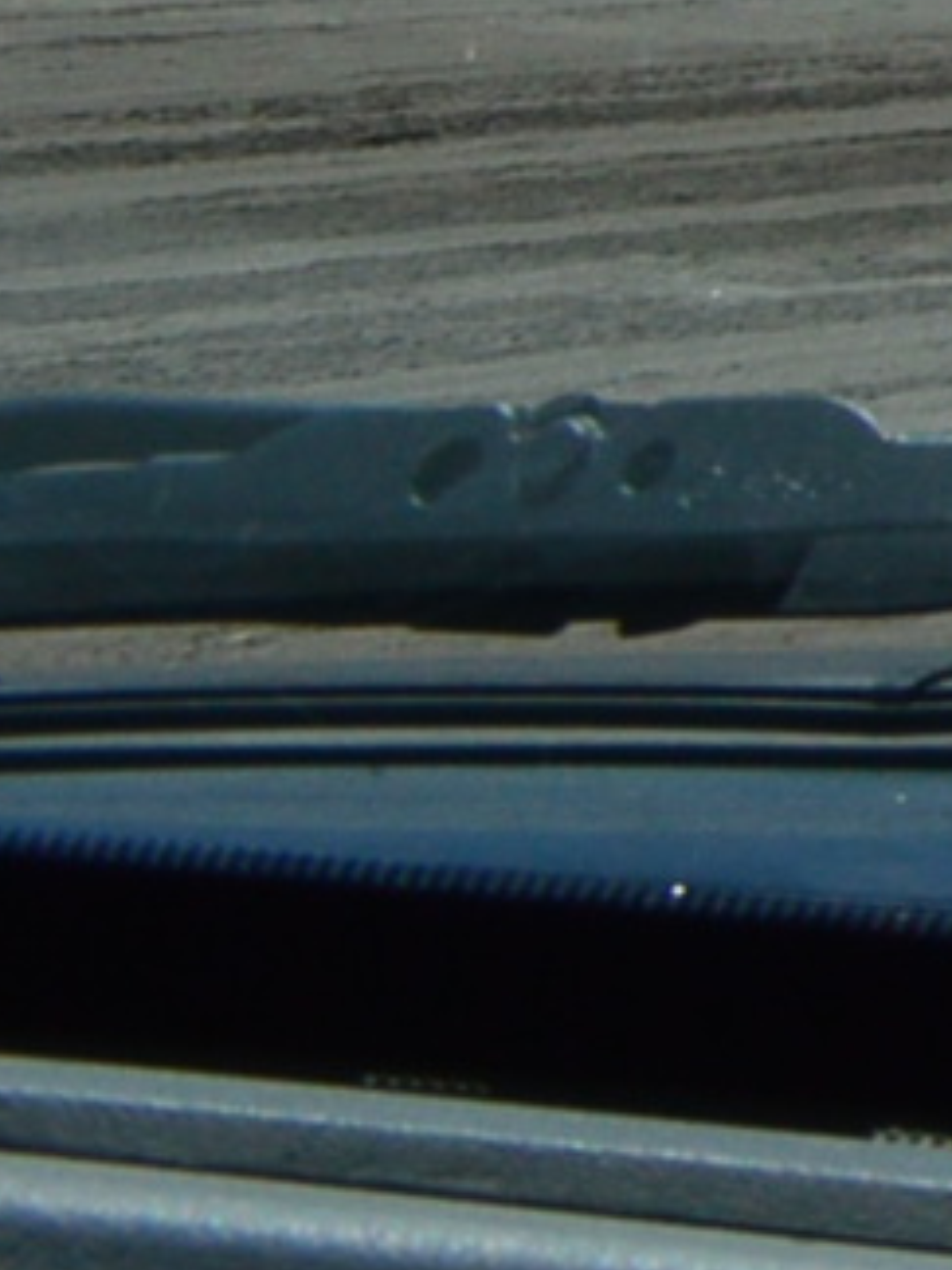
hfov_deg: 4.6
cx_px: 5579
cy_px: -2391
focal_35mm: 241
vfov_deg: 7.4
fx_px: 8837
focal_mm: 18
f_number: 11
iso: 220
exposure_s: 1/500
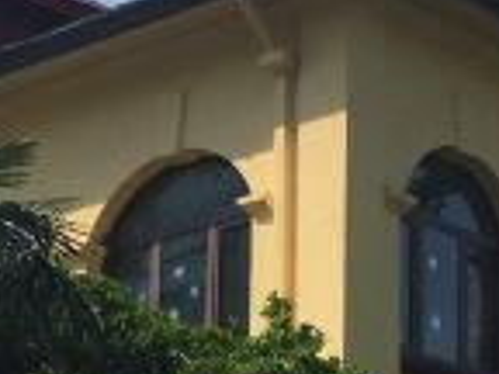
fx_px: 2033
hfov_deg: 13.7
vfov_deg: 10.5
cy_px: 338
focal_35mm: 141
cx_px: -66
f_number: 2.2
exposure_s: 1/2475
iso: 32
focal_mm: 4.15
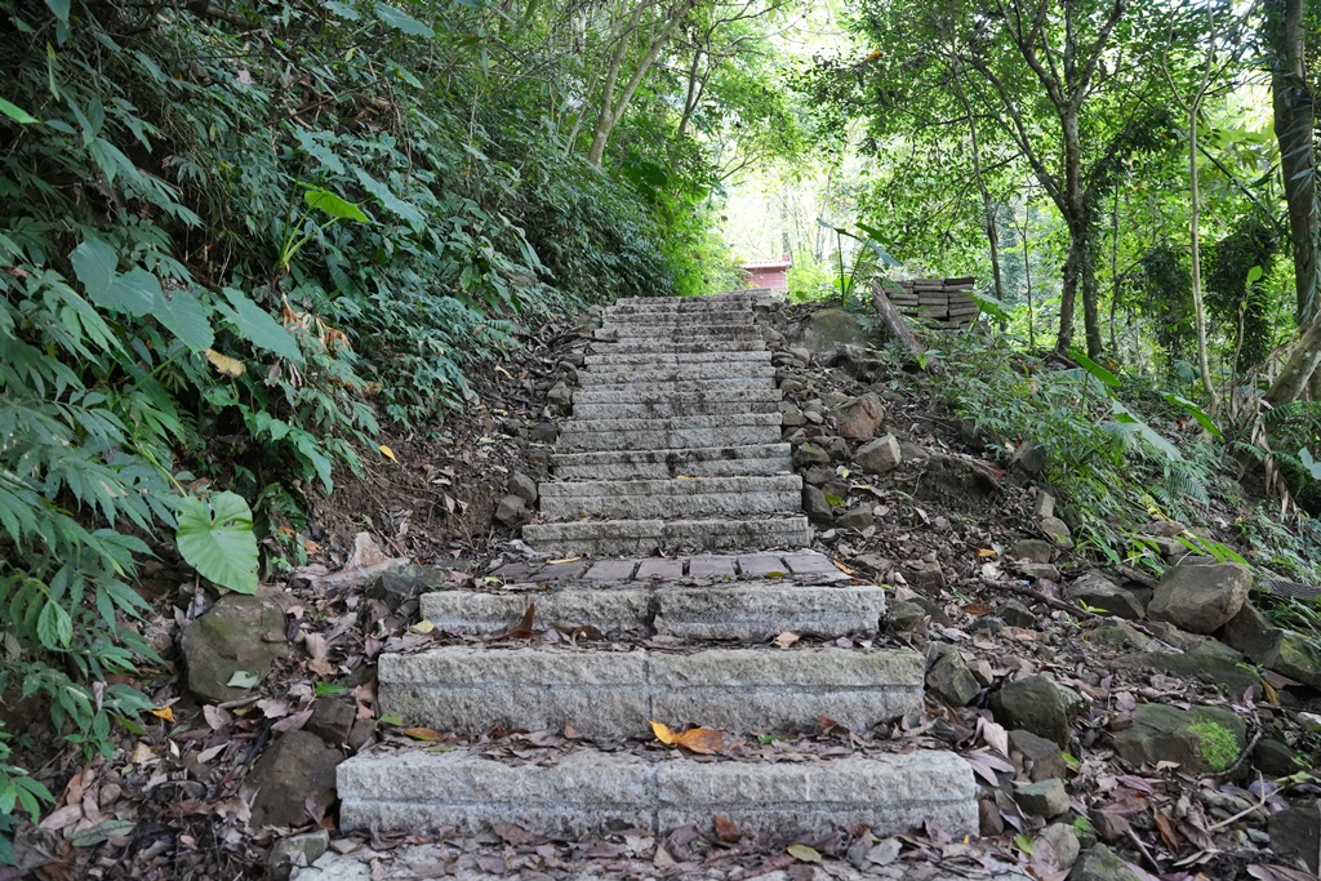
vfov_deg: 53.1
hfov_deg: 73.7
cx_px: 660
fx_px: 881
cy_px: 440
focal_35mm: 24
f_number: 5
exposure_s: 1/100
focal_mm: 24
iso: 2500
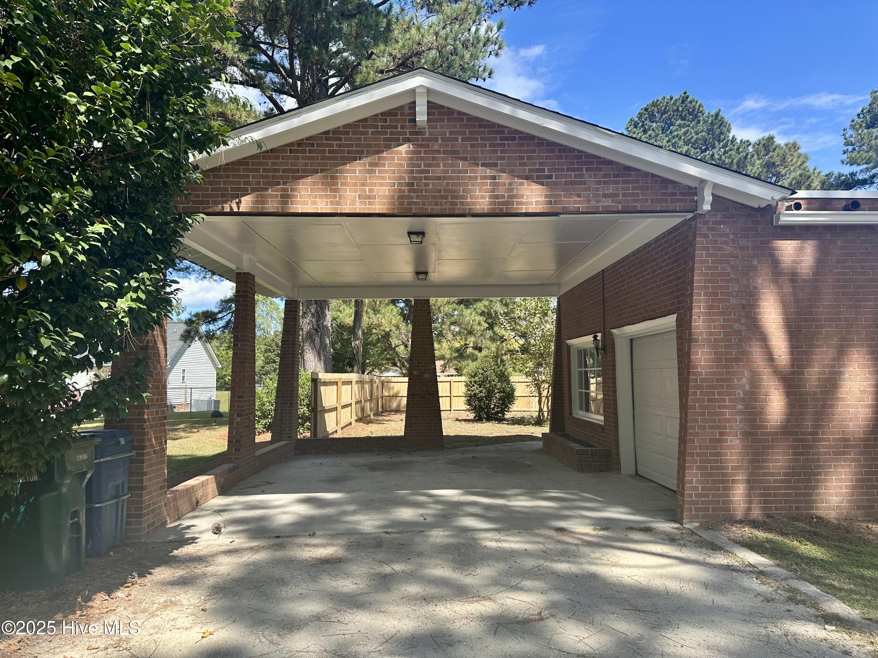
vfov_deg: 56.8
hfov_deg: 71.6
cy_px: 329
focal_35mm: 24
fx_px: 609
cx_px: 439
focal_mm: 6.86
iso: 80
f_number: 1.78
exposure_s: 1/1495
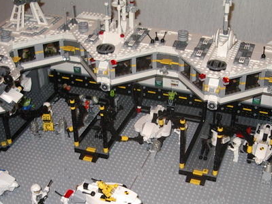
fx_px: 479
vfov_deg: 23.7
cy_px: 155
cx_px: 147
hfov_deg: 31.7
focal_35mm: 61
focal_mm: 5.8
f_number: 2.6
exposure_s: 1/60
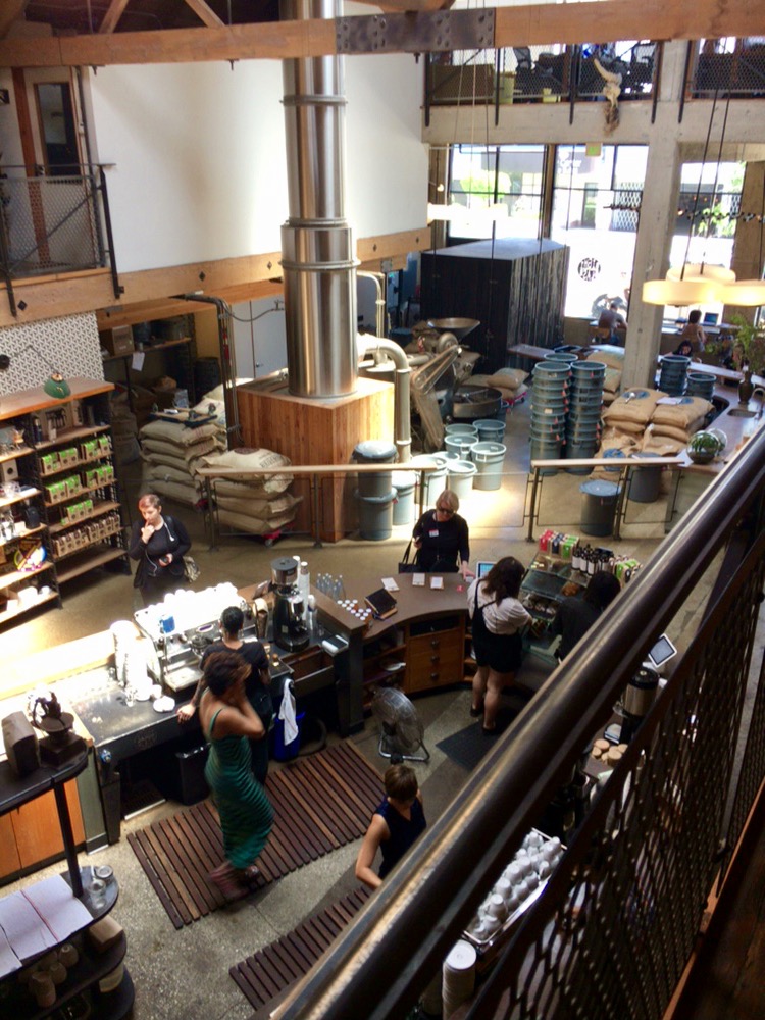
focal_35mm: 29
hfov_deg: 48.2
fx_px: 855
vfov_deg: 61.7
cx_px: 382
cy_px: 510
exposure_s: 1/40
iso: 25
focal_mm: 4.15
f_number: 2.2
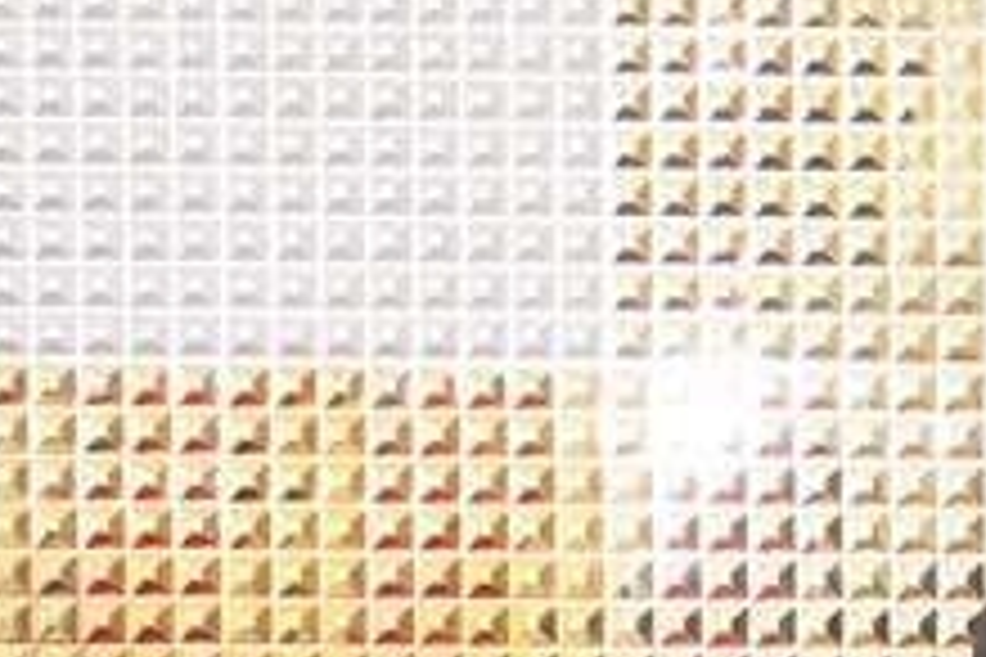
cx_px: 1846
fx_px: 4354
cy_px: 961
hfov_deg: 11.8
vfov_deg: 8.5
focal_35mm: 159
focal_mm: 35
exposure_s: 1/250
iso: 800
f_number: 4
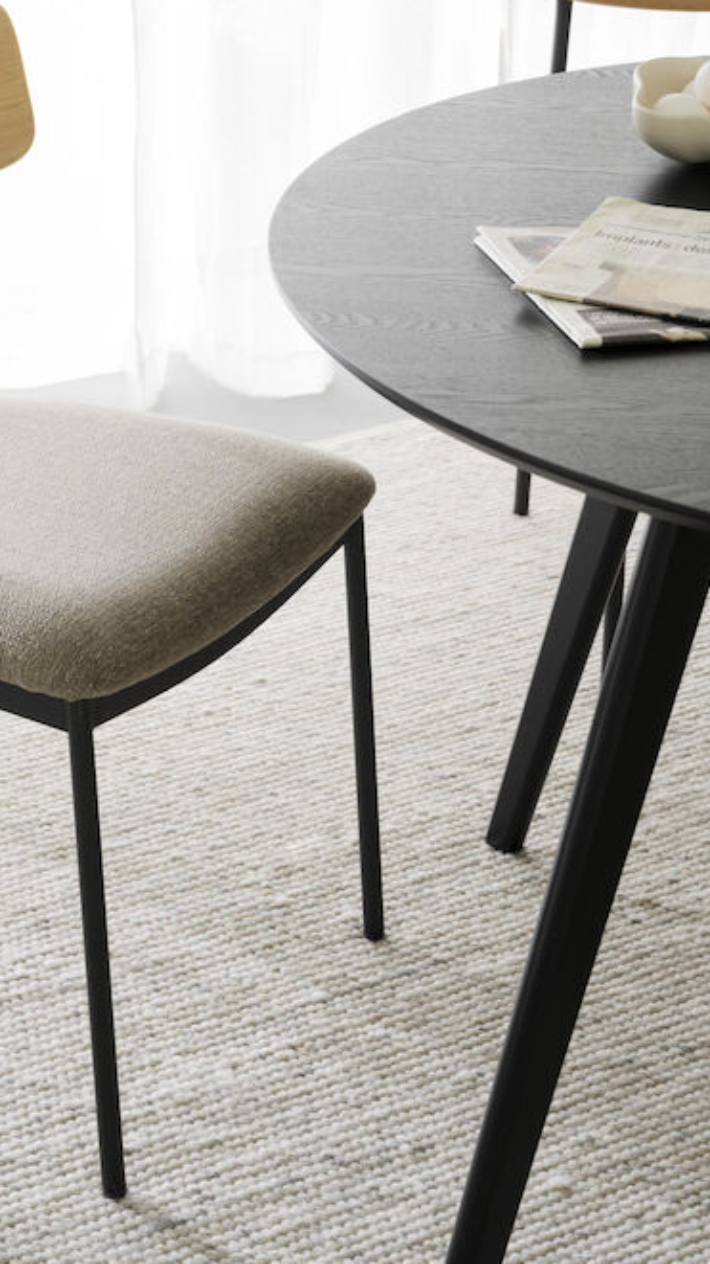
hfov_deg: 14.8
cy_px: 322
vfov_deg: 25.9
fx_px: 2712
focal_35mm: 81
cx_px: 110
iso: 250
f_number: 7.1
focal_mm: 51
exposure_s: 1/4
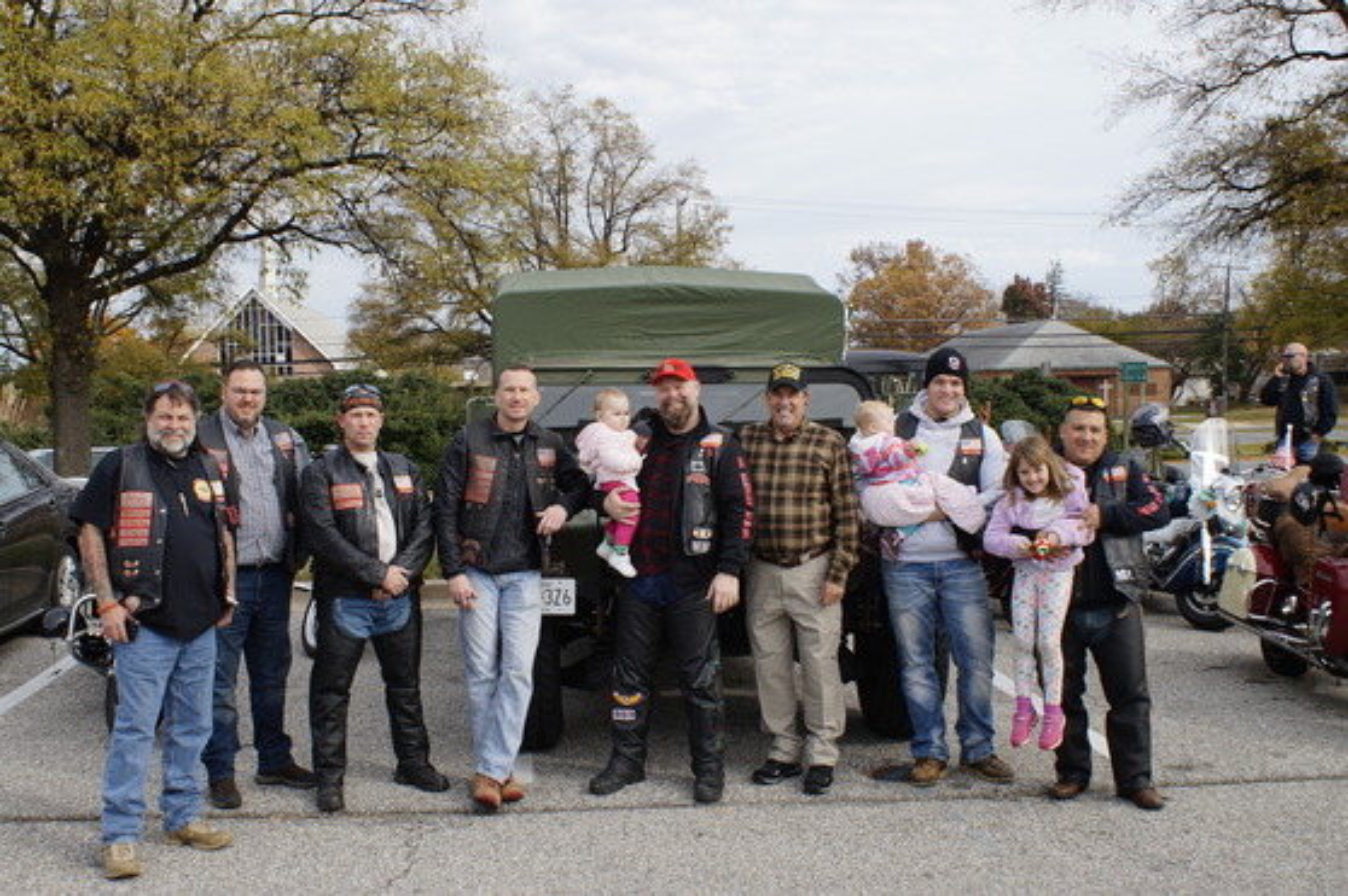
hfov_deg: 49.6
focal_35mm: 39
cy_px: 448
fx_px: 1459
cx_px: 674
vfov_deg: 34.1
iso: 100
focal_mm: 26
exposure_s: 1/100
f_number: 11
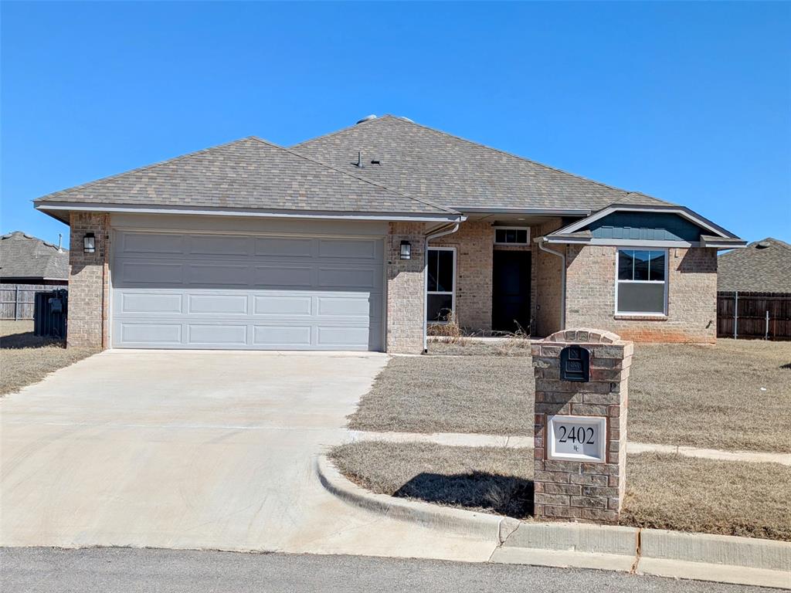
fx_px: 1097
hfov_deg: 39.7
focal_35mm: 48
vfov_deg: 30.3
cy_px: 296
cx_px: 396
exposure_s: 1/2451
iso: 52
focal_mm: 6.81
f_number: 1.85
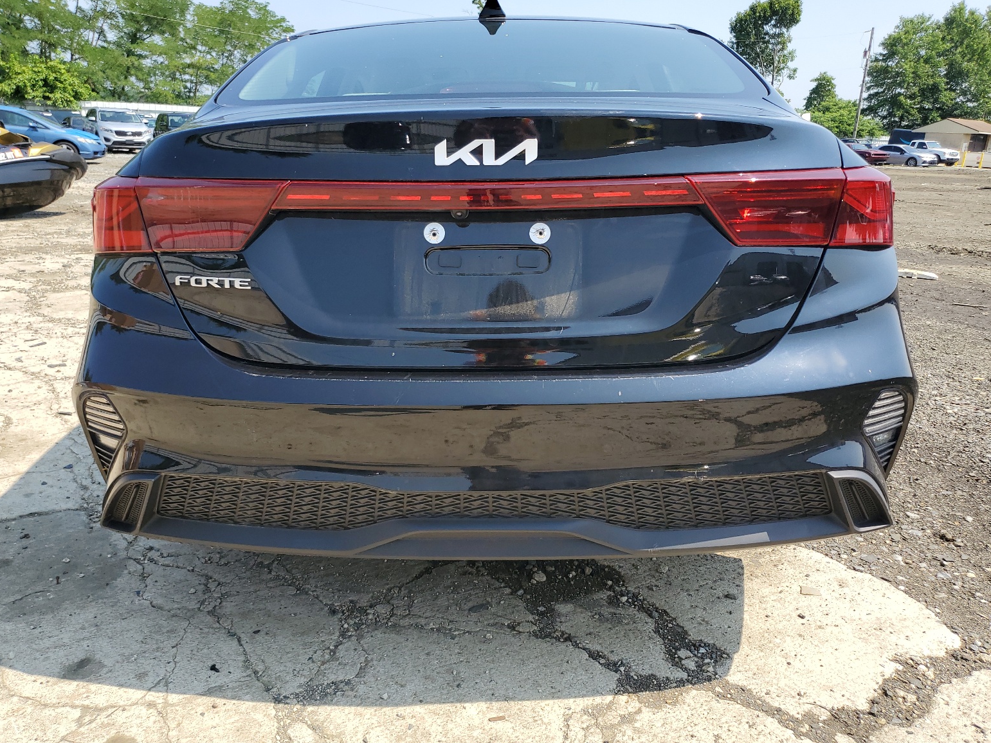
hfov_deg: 65.3
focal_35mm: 27
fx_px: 773
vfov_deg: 51.4
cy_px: 364
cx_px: 491
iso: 50
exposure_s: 1/1667
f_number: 1.5
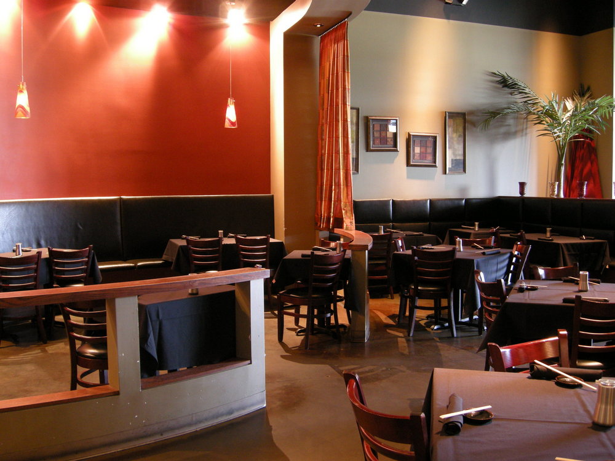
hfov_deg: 52.6
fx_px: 622
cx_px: 308
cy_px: 230
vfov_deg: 40.7
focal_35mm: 35
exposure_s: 2
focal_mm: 7.5
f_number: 3.8
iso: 200
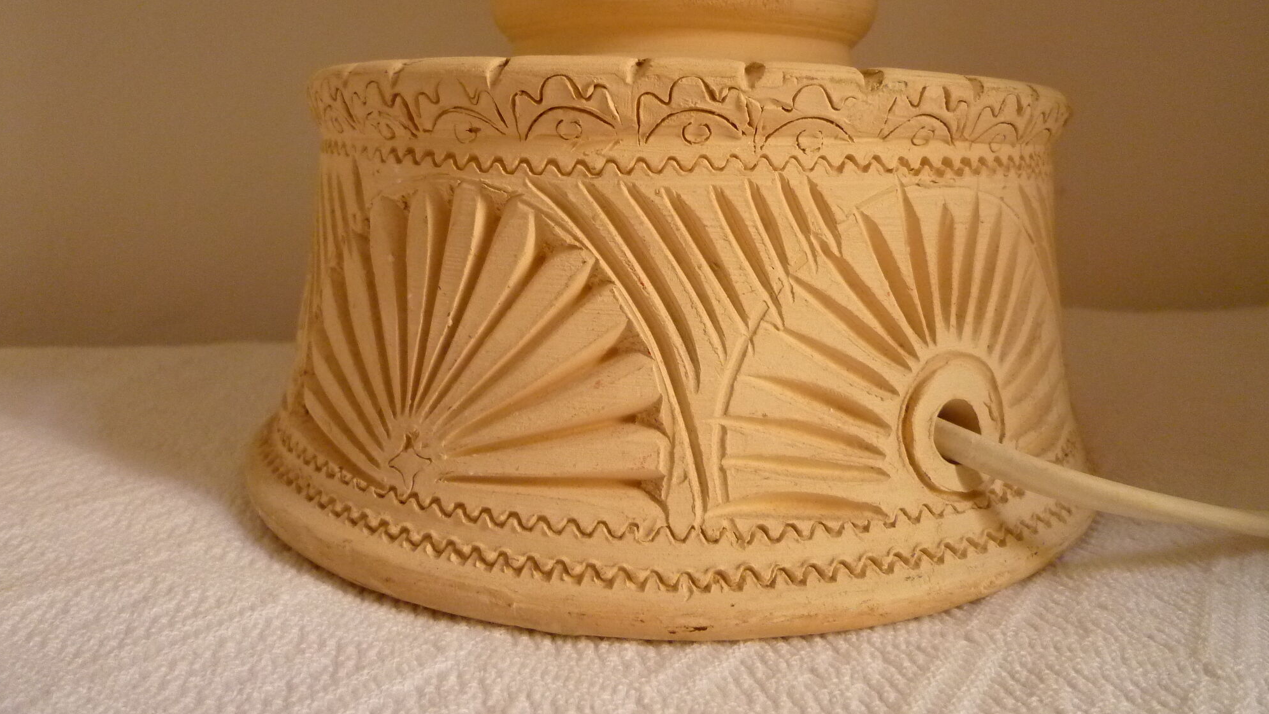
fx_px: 942
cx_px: 633
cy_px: 245
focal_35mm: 28
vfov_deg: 41.0
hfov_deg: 67.9
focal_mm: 4.5
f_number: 2.8
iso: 400
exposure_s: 1/25
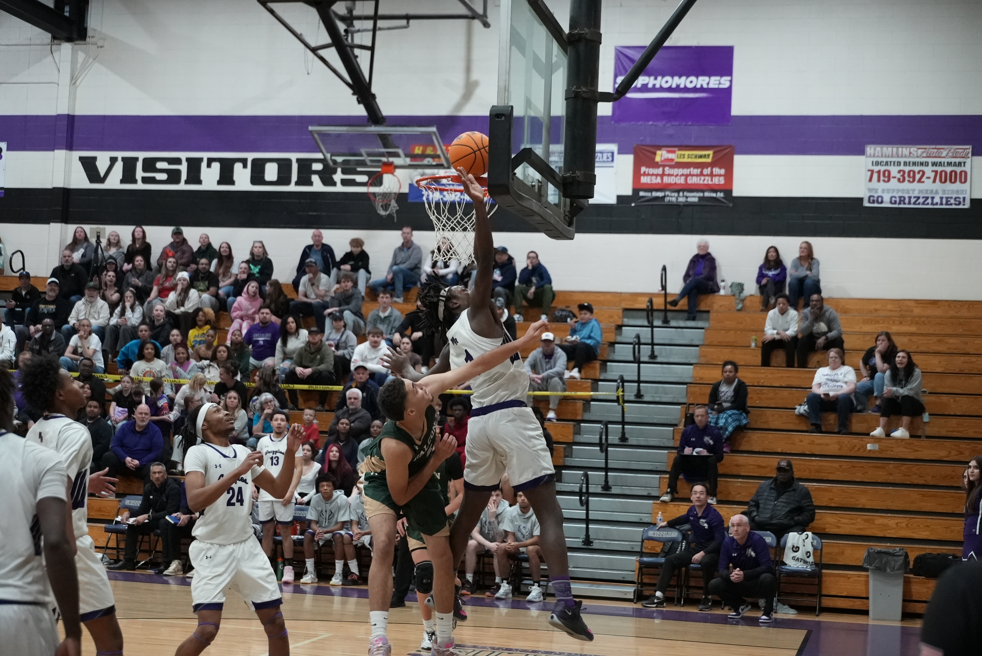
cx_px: 491
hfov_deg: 34.5
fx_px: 1583
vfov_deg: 23.4
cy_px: 328
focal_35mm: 58
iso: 10000
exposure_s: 1/800
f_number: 4
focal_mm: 58
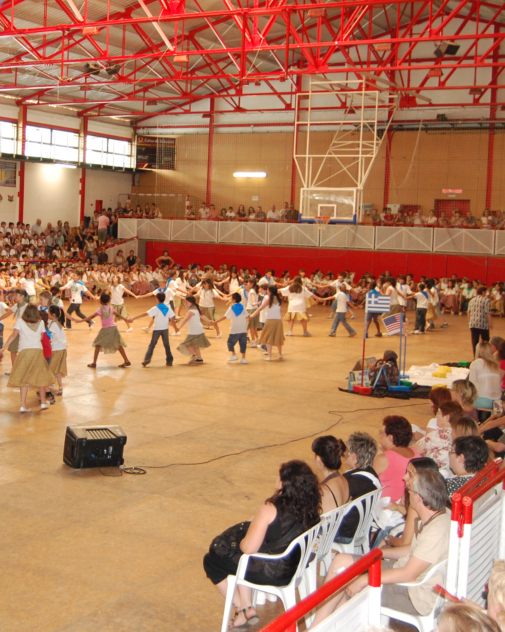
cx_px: 62
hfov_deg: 25.1
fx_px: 1102
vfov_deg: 31.9
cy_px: 295
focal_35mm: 59
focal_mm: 26
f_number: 4
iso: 1000
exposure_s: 1/60
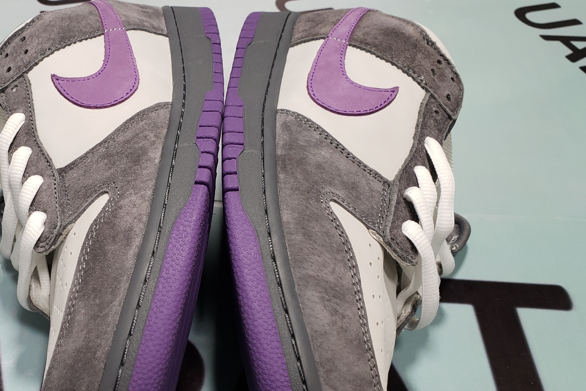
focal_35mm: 42
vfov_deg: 31.7
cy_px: 247
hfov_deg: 45.5
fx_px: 684
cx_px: 183
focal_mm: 4.3
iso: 100
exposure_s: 1/50
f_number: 2.4
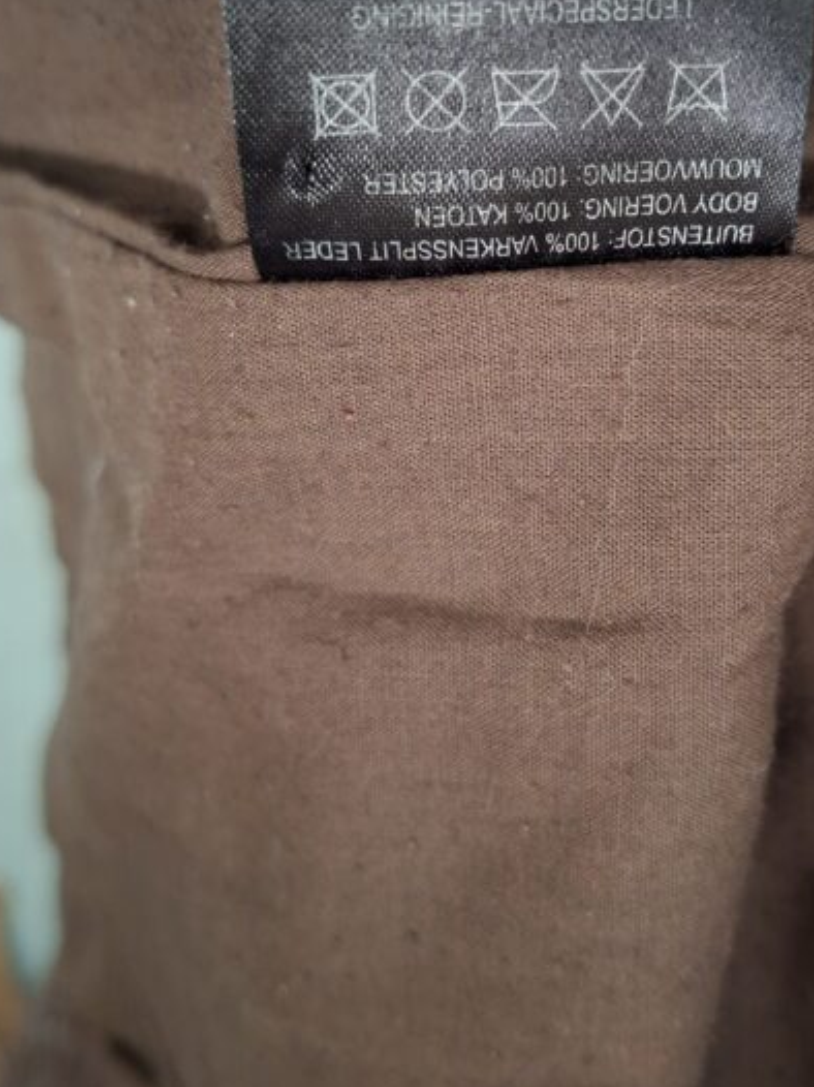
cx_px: 558
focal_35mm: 35
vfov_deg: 52.1
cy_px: 403
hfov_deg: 40.1
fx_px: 1098
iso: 1000
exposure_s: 1/20
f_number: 1.8
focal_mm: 5.54
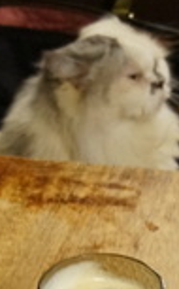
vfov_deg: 12.7
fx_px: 1256
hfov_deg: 8.1
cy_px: 373
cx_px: 2
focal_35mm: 160
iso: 3200
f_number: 4.5
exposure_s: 1/40
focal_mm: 25
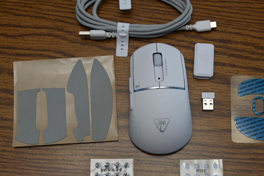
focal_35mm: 59
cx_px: 148
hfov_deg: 33.7
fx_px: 435
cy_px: 94
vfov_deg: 22.9
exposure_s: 1/125
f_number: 5
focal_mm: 31.5
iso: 1600
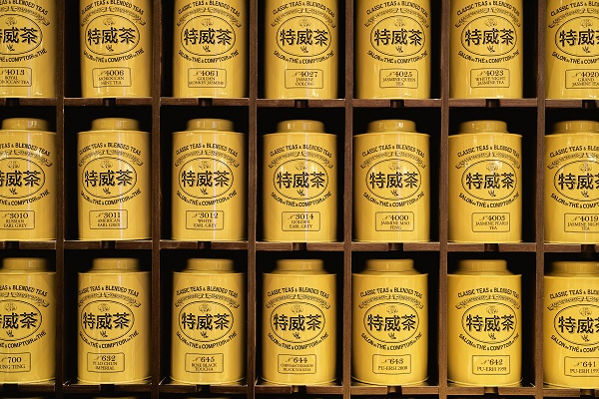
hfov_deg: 45.4
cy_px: 200
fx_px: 715
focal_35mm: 43
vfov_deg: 31.2
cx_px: 300
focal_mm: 43
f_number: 2.8
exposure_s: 1/40
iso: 200
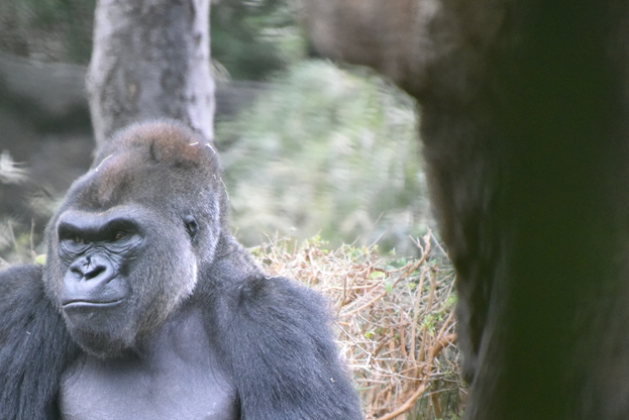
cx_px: 199
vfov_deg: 2.2
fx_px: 10767
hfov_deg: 3.3
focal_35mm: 616
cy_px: 407
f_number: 5.6
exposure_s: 1/640
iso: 5600
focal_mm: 300
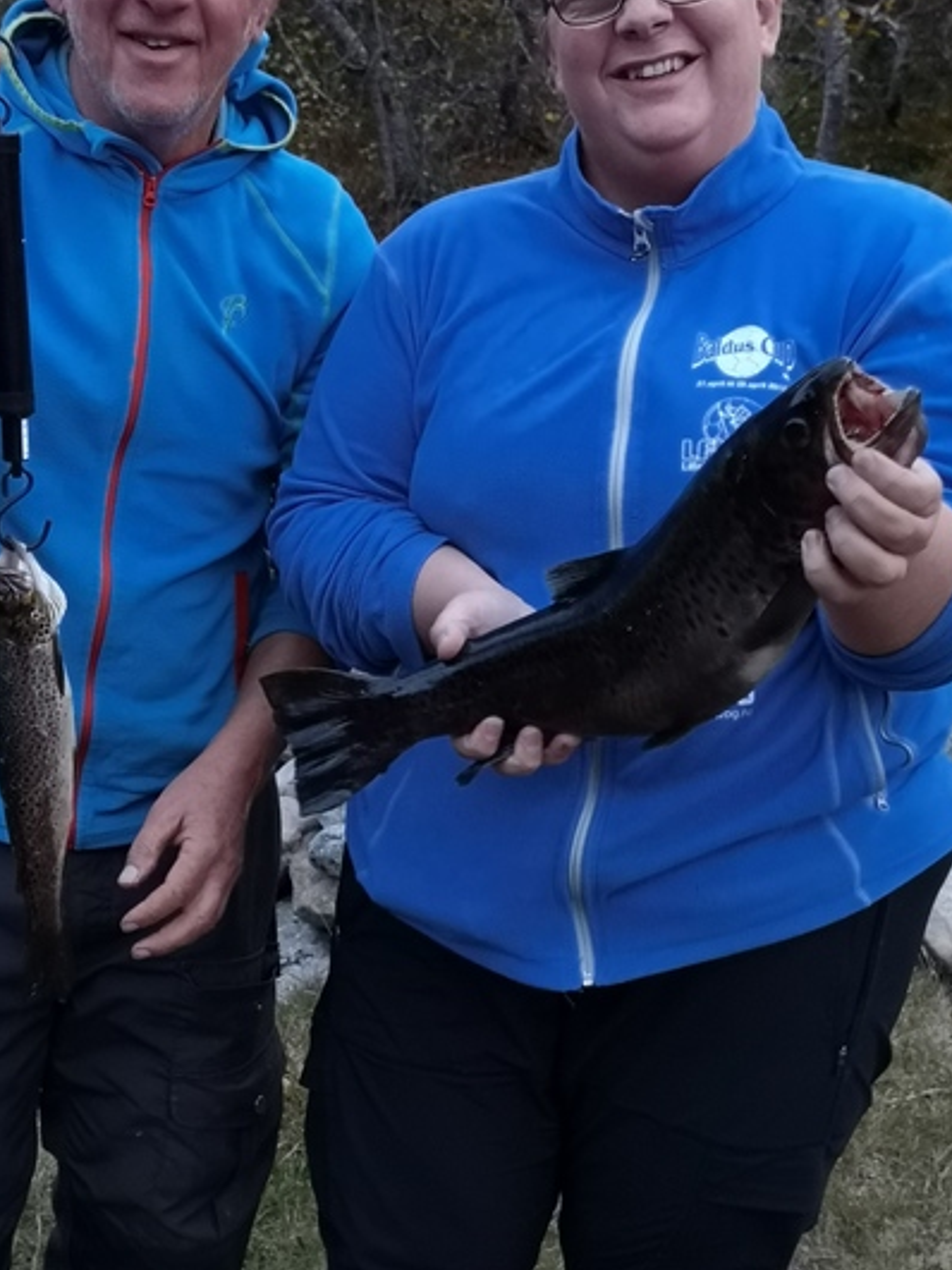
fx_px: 2018
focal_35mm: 55
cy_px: 581
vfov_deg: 34.9
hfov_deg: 26.5
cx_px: 392
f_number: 1.8
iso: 640
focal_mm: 3.95
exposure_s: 1/20
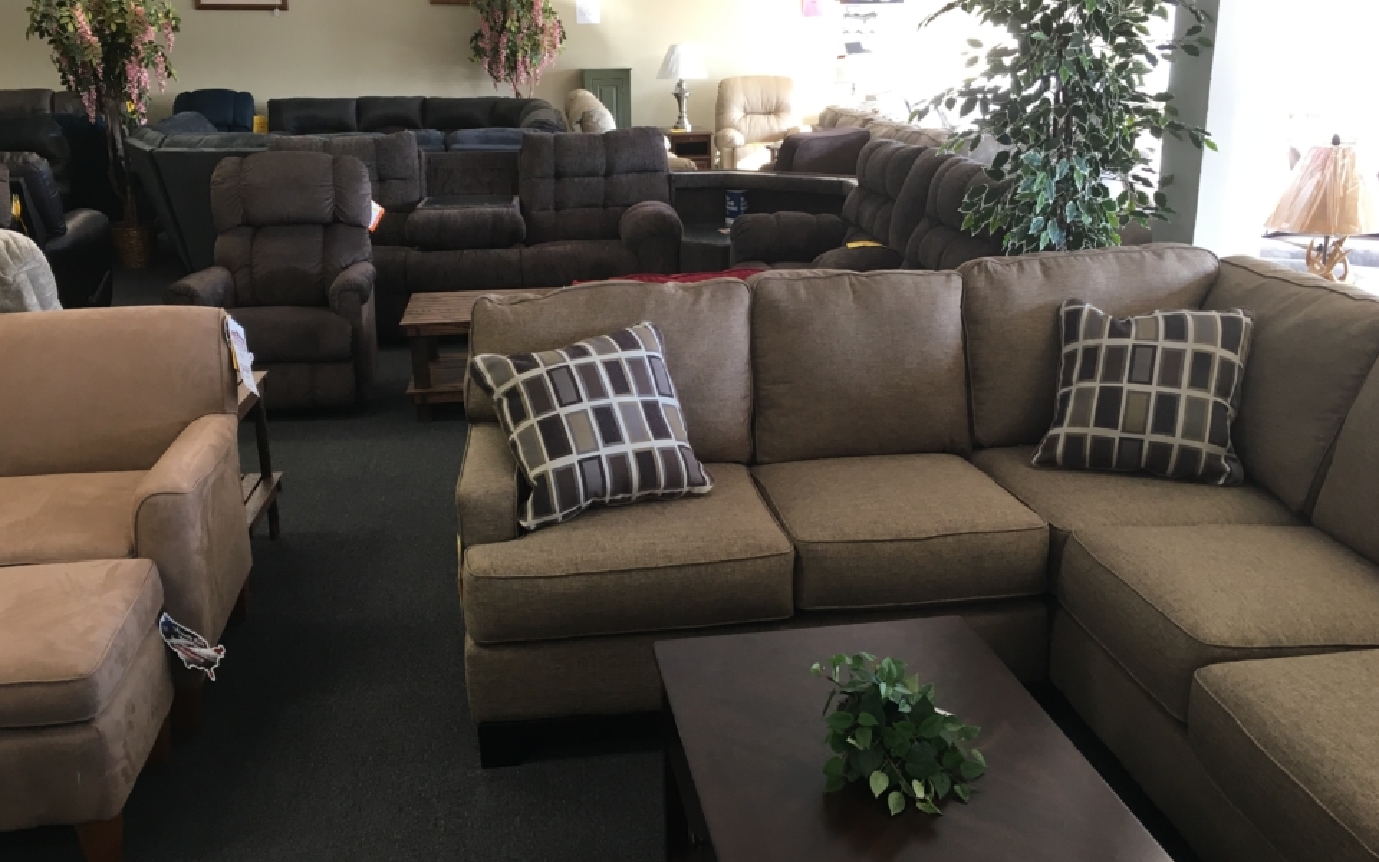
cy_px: 427
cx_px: 684
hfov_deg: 58.1
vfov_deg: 38.3
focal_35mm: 33
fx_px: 1240
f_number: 2.2
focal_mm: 4.15
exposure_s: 1/30
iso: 32
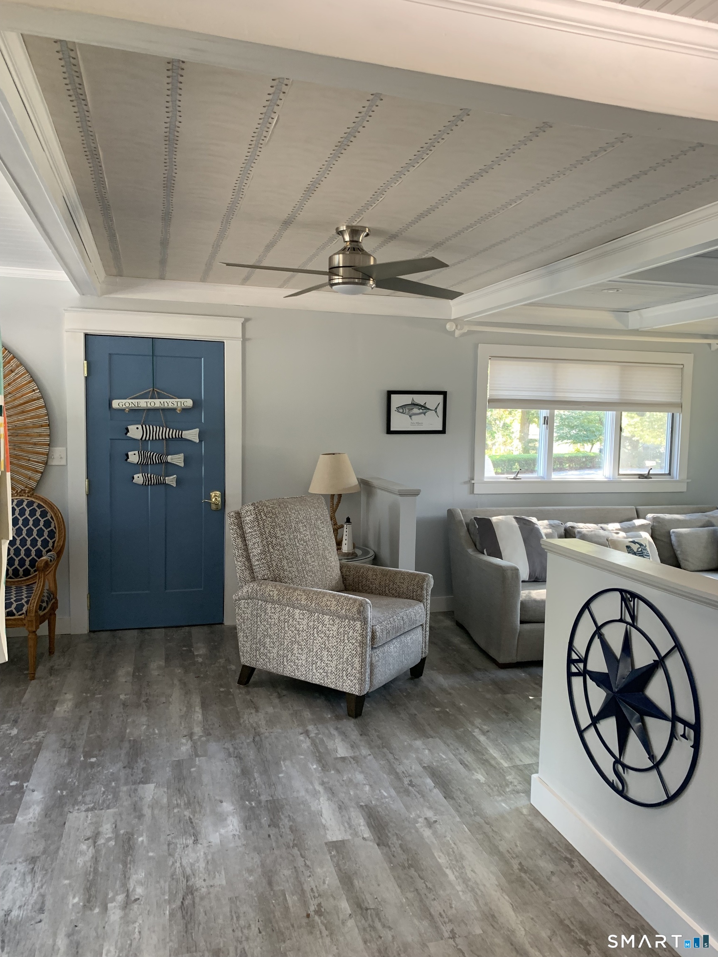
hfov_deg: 53.1
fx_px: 719
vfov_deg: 67.3
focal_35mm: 26
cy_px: 478
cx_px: 359
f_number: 1.8
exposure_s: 1/60
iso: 160
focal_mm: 4.25
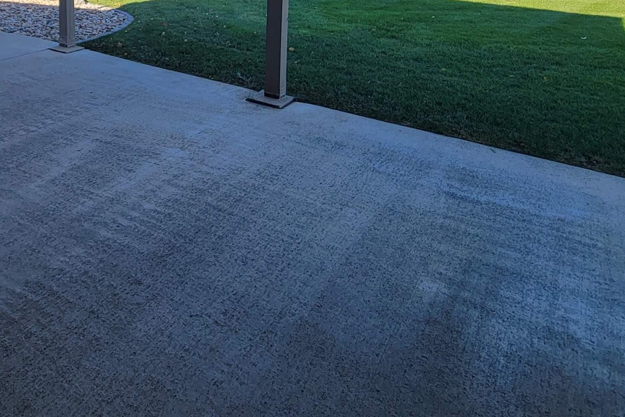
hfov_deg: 59.9
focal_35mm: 28
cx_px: 118
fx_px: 486
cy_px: -28
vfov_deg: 39.2
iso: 50
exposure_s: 1/536
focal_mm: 2.2
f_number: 2.2
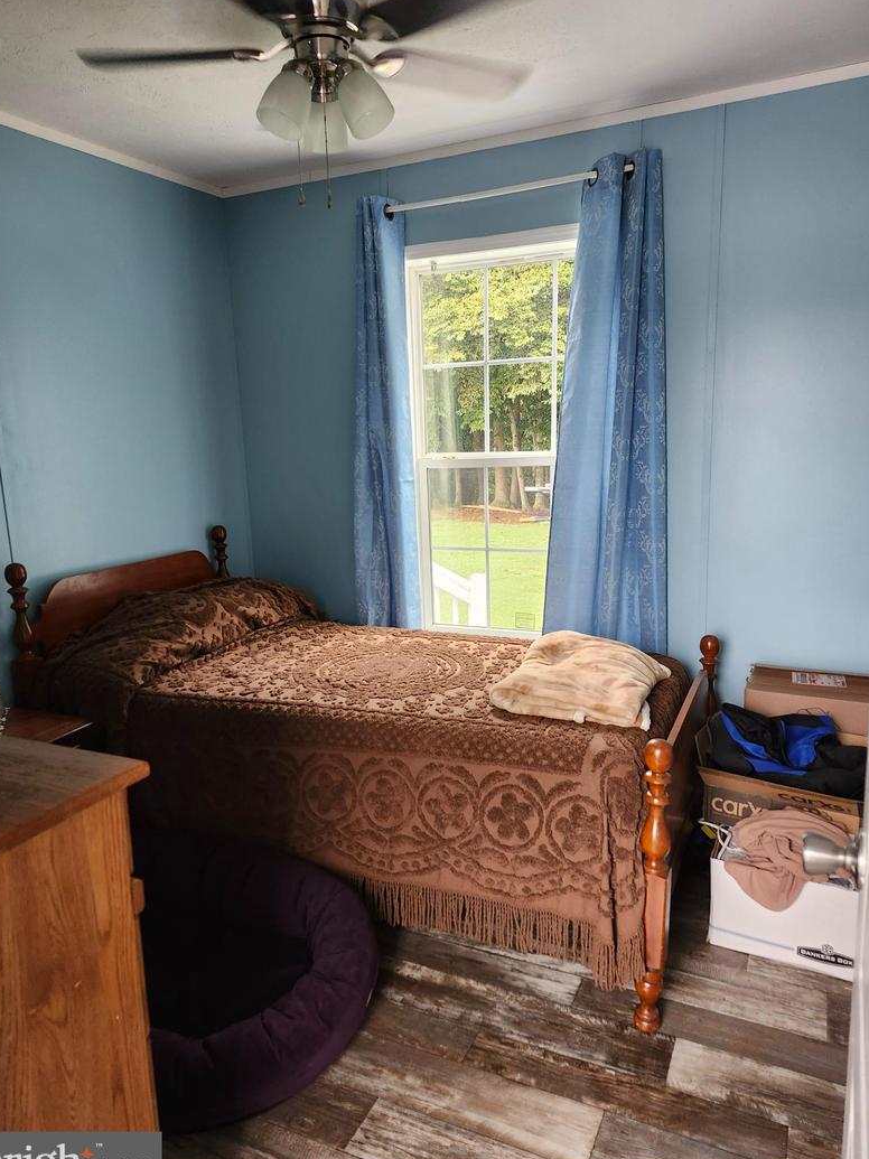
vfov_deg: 71.6
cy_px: 591
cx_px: 419
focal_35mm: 24
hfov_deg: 56.8
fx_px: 803
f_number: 1.8
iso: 400
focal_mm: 5.54
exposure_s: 1/120
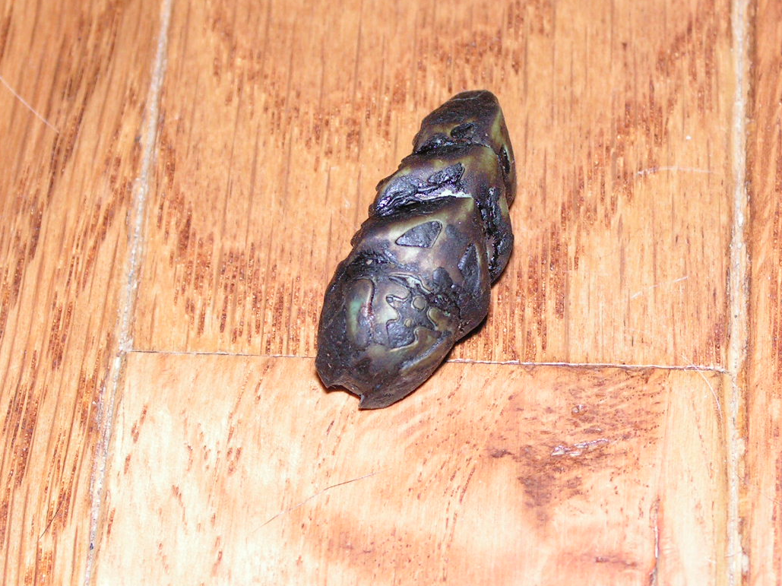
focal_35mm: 112
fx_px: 2529
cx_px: 419
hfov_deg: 17.6
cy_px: 307
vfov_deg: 13.2
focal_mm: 15.1
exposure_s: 1/100
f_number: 3.3
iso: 200
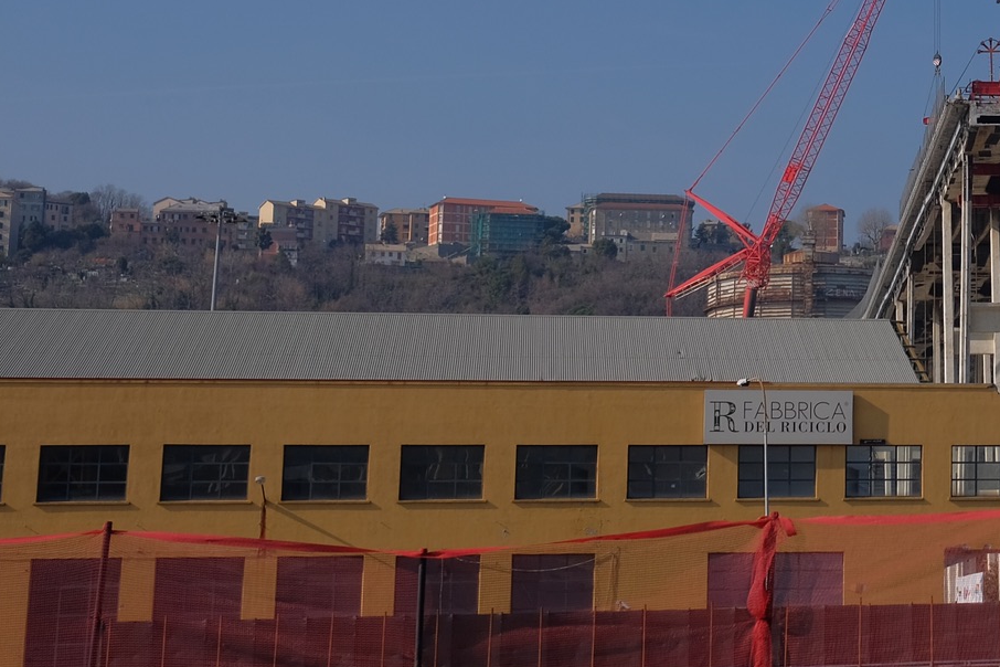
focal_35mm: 89
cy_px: 78
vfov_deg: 15.2
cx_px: 1180
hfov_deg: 21.4
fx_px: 2472
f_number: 4.5
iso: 200
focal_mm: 23
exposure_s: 1/2500
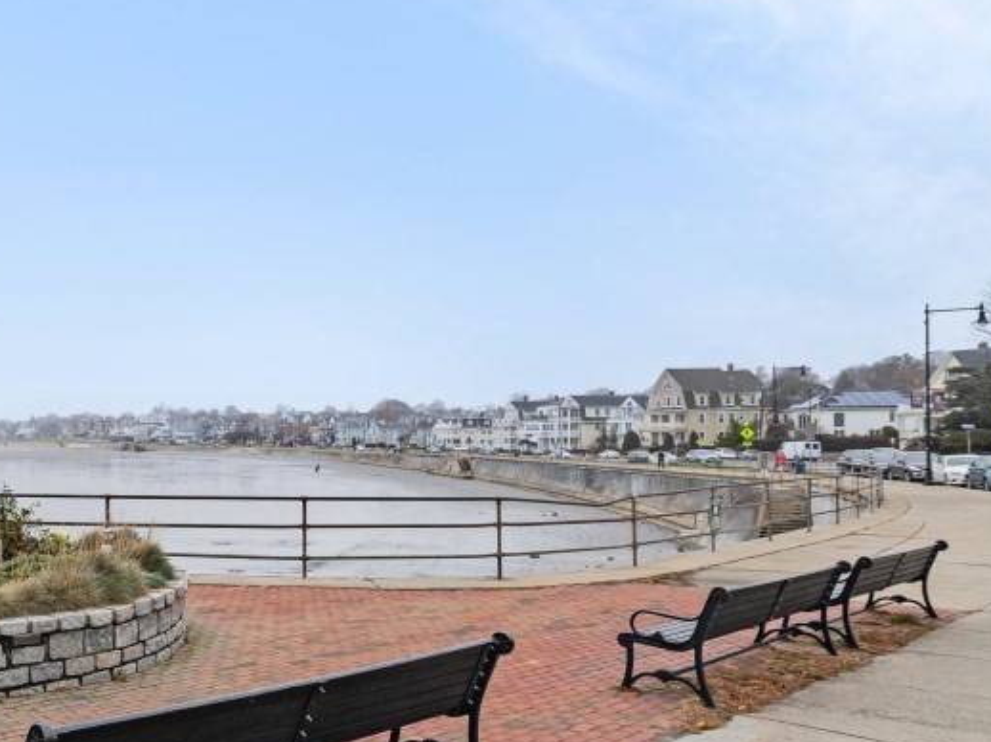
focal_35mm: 30
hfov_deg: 54.6
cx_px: 159
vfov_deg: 46.6
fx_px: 858
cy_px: 432
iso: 200
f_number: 5.6
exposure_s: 1/500
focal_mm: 14
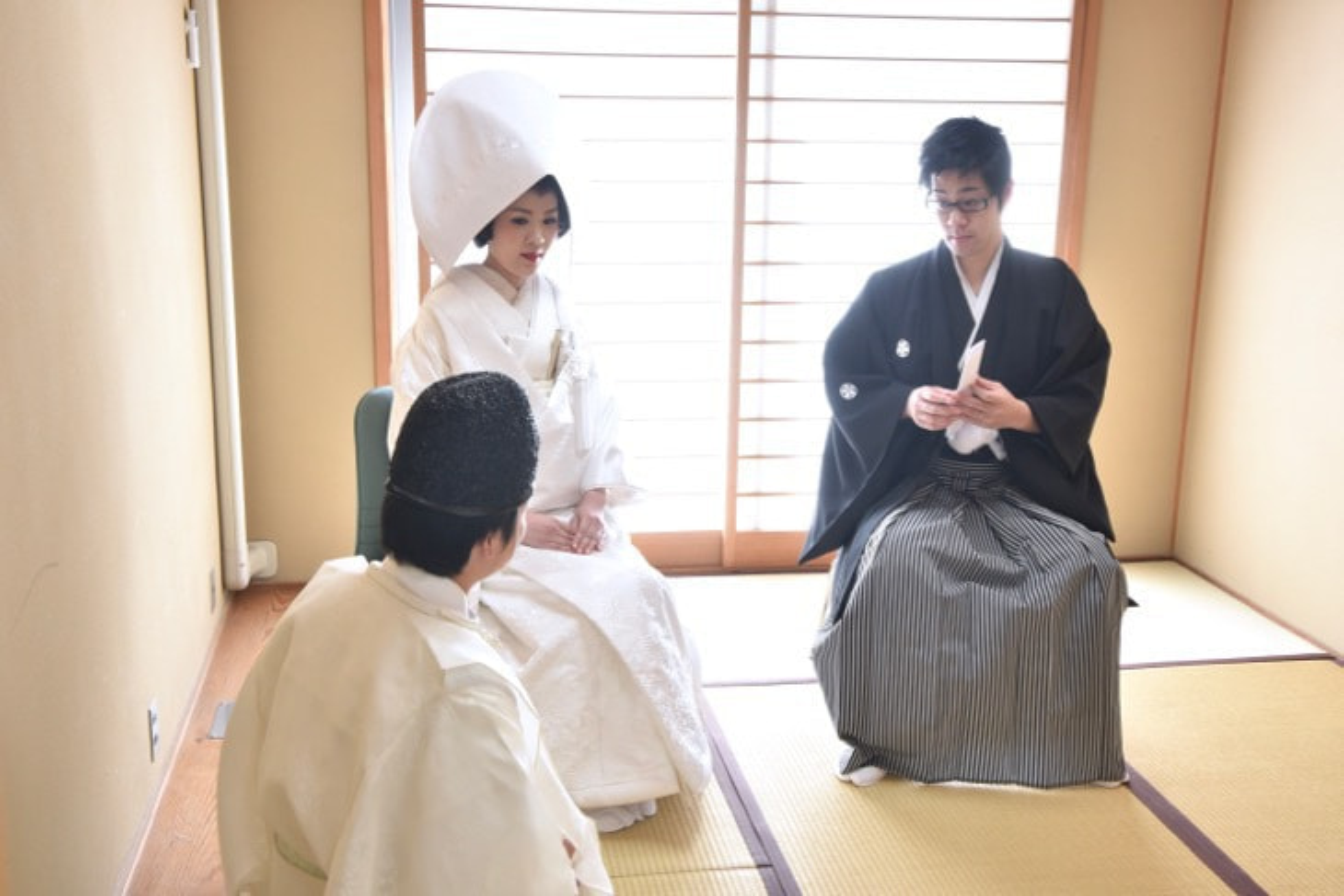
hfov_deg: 46.4
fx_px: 1568
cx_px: 672
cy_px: 448
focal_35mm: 42
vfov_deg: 31.9
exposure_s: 1/60
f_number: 8
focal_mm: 42
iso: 2000
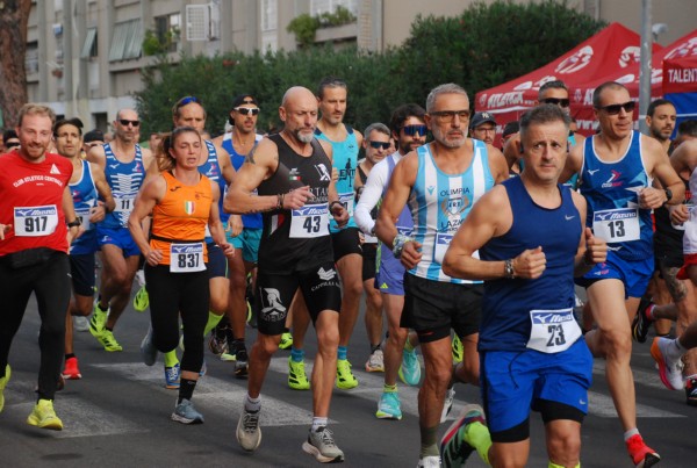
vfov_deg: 13.1
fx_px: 2037
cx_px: 348
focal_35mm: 105
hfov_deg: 19.4
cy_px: 234
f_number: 5.6
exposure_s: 1/800
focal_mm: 70
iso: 1000
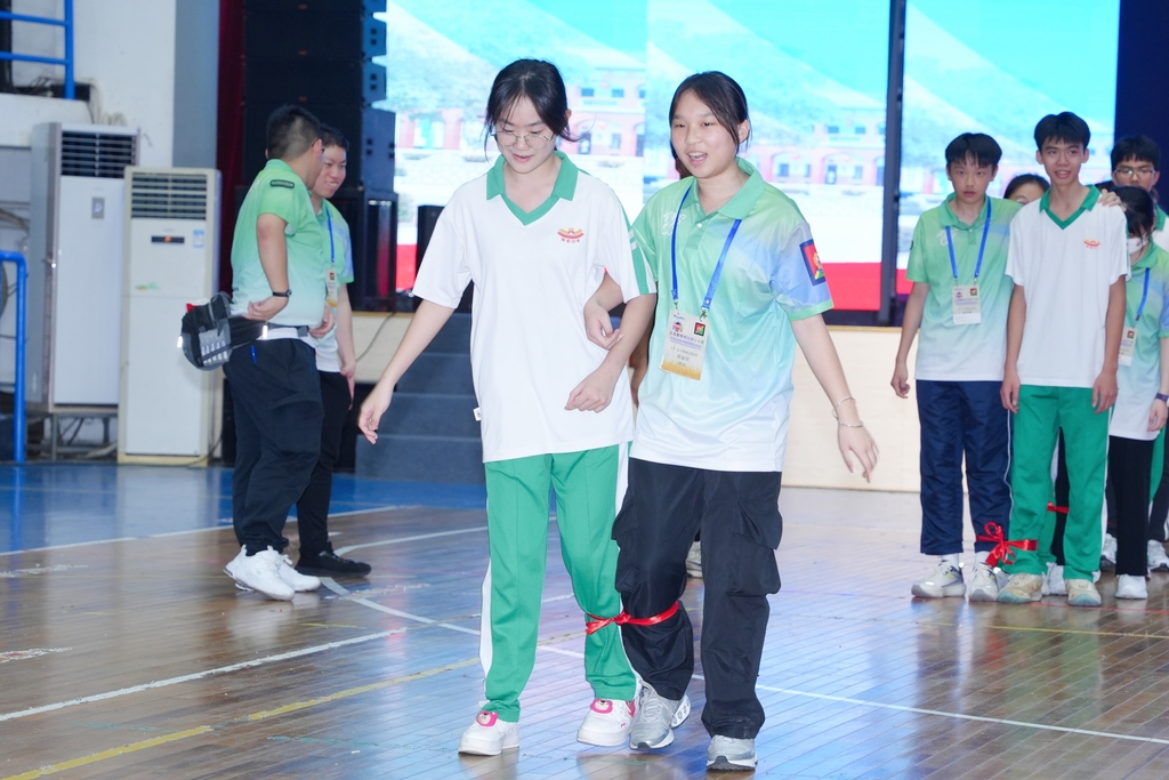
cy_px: 390
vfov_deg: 13.0
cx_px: 584
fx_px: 3410
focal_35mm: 105
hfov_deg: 19.5
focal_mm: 67.6
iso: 640
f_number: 4
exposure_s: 1/160
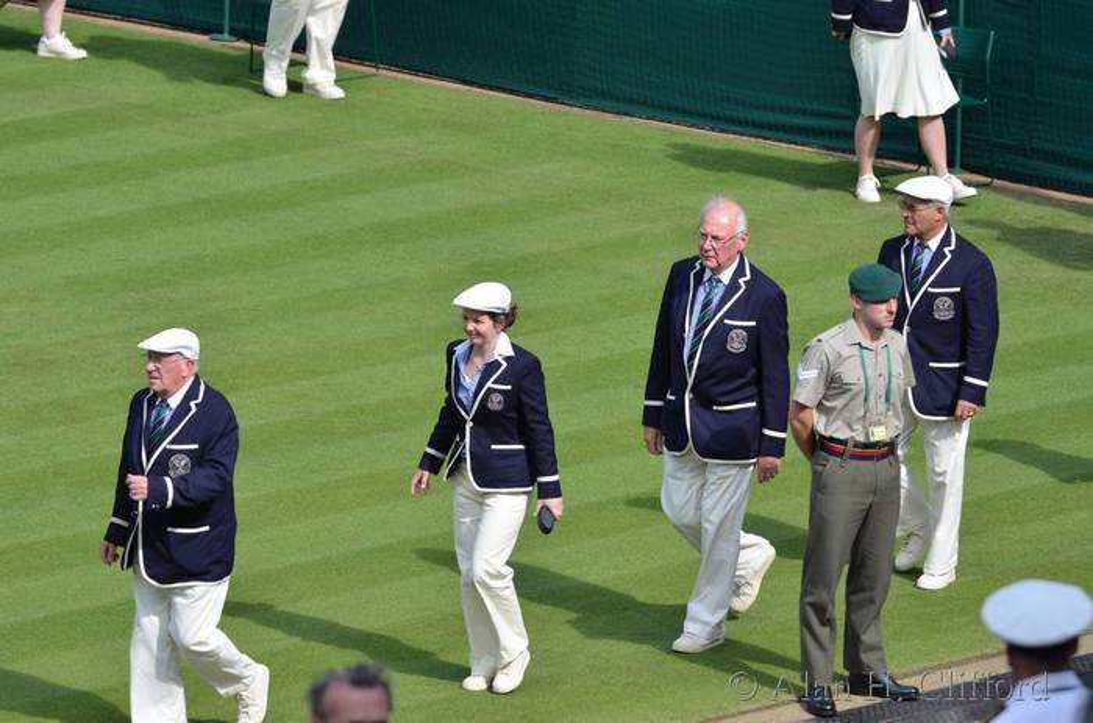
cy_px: 362
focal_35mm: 360
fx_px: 10903
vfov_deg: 3.8
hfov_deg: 5.7
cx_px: 546
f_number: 5.3
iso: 220
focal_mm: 240
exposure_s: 1/640
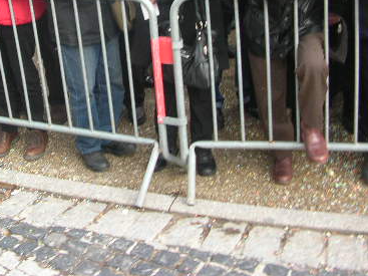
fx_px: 648
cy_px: 36
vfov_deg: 23.5
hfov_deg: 31.2
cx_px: 99
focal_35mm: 61
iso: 50
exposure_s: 1/75.8
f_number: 2.8
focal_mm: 5.8
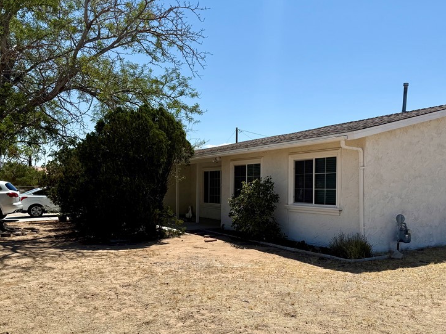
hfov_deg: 53.6
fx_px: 438
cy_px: 203
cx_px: 264
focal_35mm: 34
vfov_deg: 41.6
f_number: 1.78
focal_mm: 6.76
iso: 80
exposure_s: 1/7353
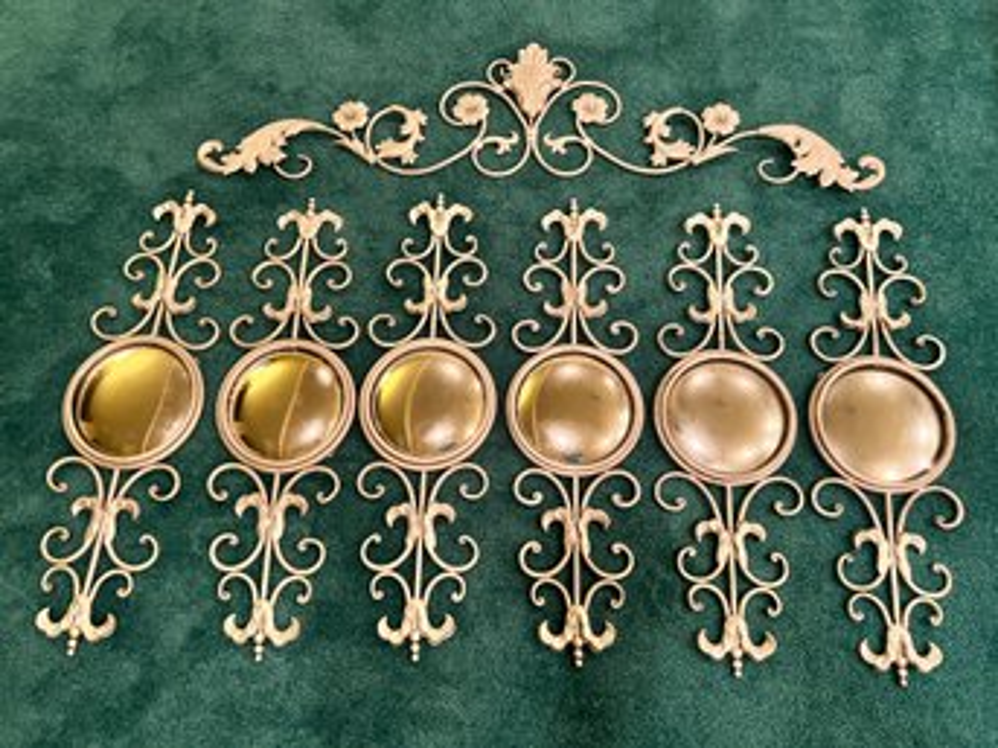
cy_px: 374
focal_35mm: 26
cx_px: 499
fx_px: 749
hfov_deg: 67.3
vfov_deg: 53.0
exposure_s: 1/40
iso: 640
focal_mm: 5.7
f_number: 1.5
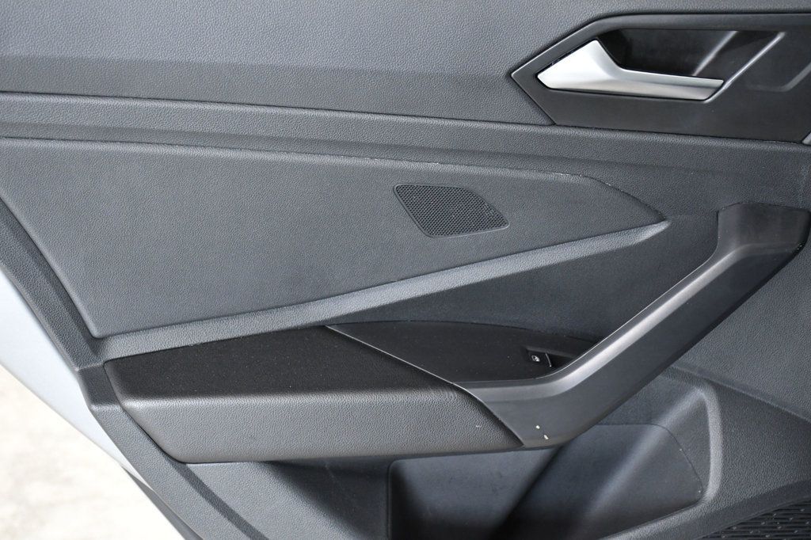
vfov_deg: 20.3
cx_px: 406
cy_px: 270
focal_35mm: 67
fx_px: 1509
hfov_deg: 30.1
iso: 2500
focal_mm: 45
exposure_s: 1/125
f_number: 5.6
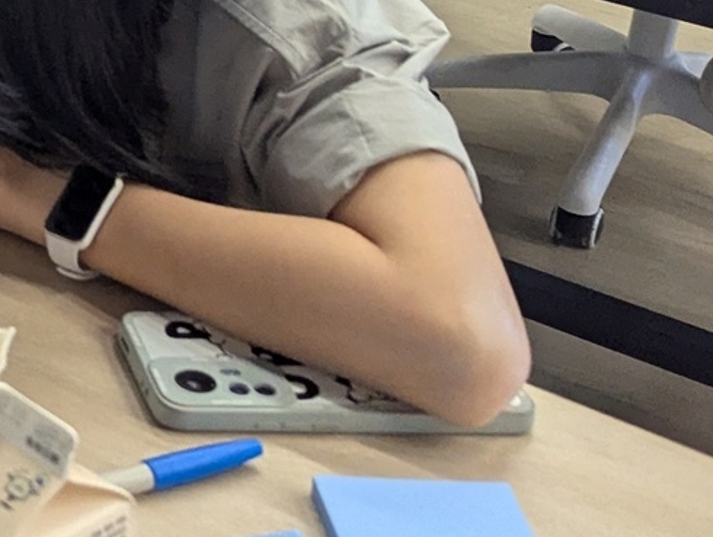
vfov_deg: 15.2
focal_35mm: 94
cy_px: -127
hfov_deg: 17.4
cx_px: -528
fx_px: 1939
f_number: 1.85
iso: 439
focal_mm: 6.81
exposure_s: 1/120
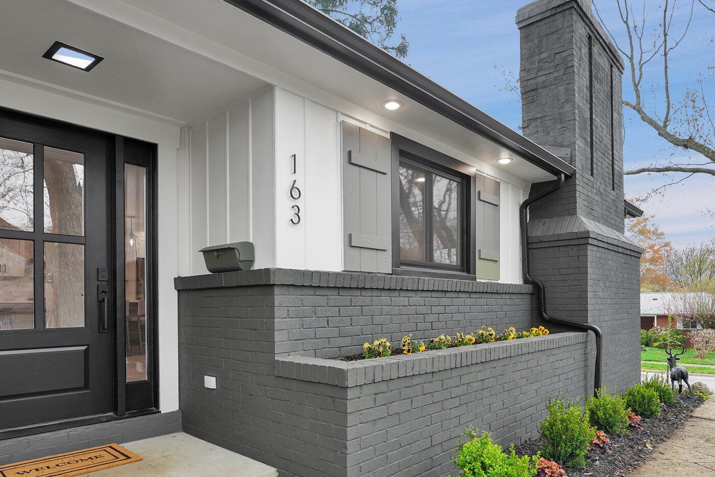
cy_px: 309
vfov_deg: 53.9
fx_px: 460
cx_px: 368
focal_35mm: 23
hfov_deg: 75.7
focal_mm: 15.8
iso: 125
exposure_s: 1/25
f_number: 6.3
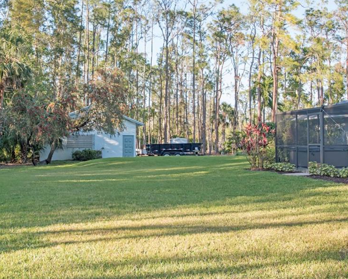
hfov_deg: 39.4
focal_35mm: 47
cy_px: 122
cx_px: 141
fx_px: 484
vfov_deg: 32.1
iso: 200
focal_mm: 24
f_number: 4.5
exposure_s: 1/250
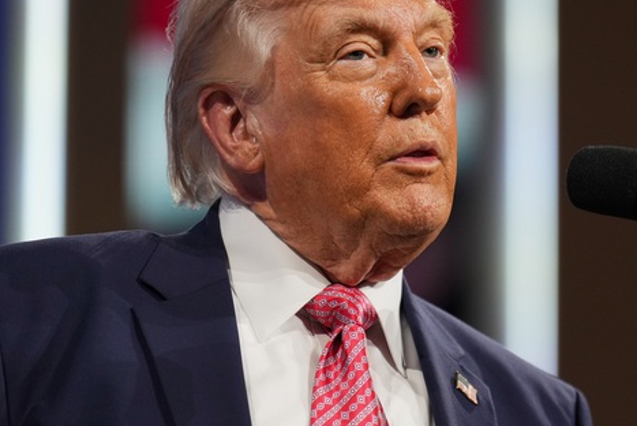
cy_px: 186
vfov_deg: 3.5
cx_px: 421
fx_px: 6940
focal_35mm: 392
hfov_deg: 5.3
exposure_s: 1/400
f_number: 2.8
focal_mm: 191
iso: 1250
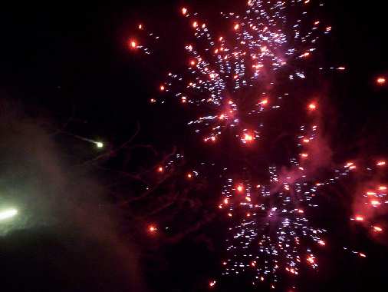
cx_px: 194
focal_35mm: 38
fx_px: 426
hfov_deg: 49.0
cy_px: 146
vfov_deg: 37.8
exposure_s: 1/15.5
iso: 200
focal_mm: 4.99
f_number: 4.5
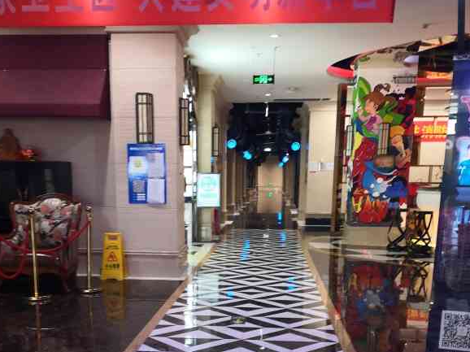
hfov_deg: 44.8
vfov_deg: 33.1
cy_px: 295
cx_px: 222
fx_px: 570
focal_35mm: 42
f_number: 1.8
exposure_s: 1/25
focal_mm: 4.75
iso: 500
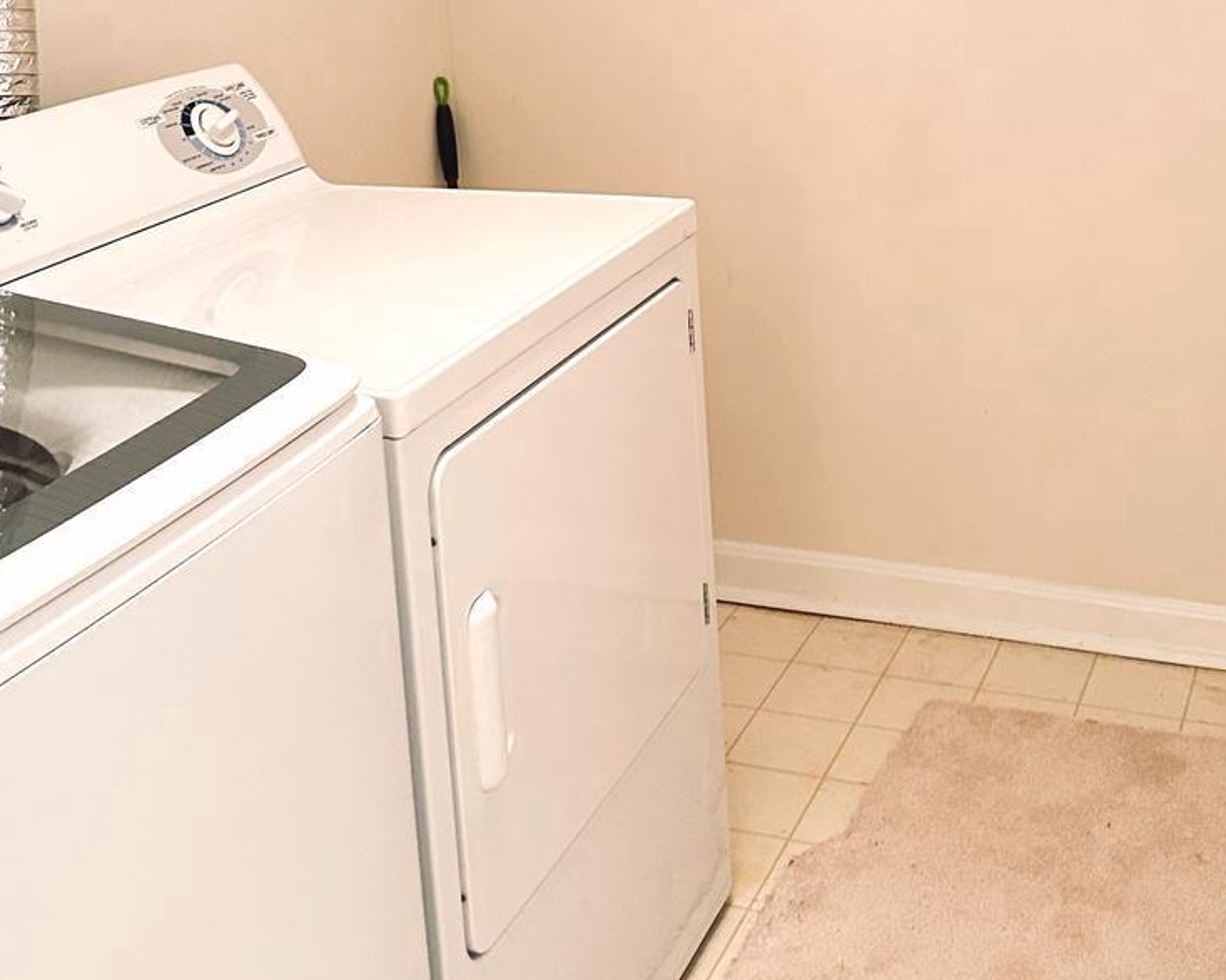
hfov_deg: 37.9
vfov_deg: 29.8
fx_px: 1778
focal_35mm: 49
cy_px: 147
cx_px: 725
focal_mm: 6.86
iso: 500
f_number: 1.78
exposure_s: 1/60
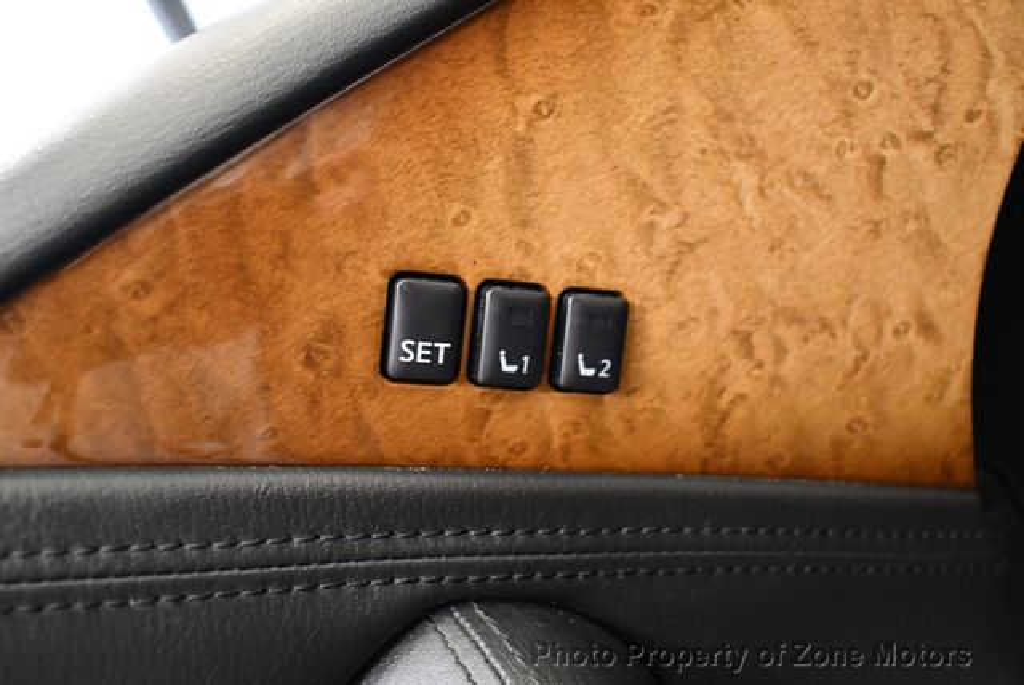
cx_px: 512
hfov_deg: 53.1
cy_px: 342
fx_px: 1025
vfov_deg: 36.9
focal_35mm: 36
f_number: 3.5
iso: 3200
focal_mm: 18
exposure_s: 1/60
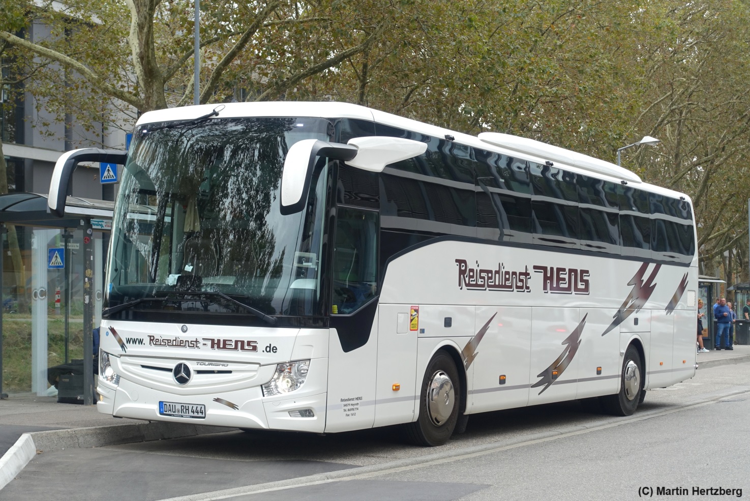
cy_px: 250
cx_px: 375
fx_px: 1230
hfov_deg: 33.9
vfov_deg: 23.0
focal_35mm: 59
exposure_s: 1/200
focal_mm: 21.79
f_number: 4
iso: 160
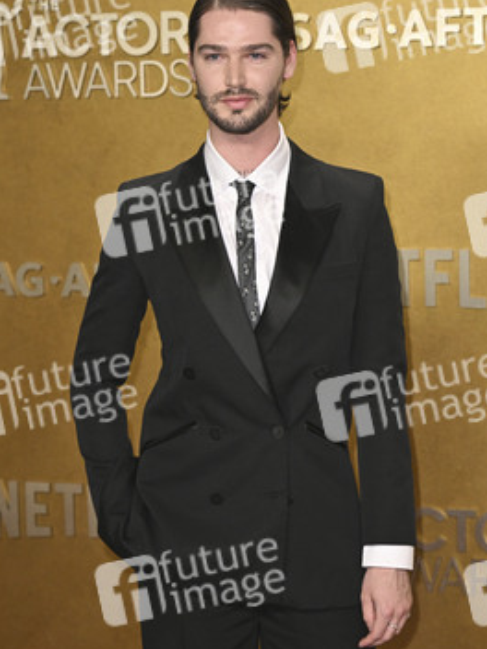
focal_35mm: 95
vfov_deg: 20.6
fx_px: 1782
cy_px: 306
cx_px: 244
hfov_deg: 15.6
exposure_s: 1/320
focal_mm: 87
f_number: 5.6
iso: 2500
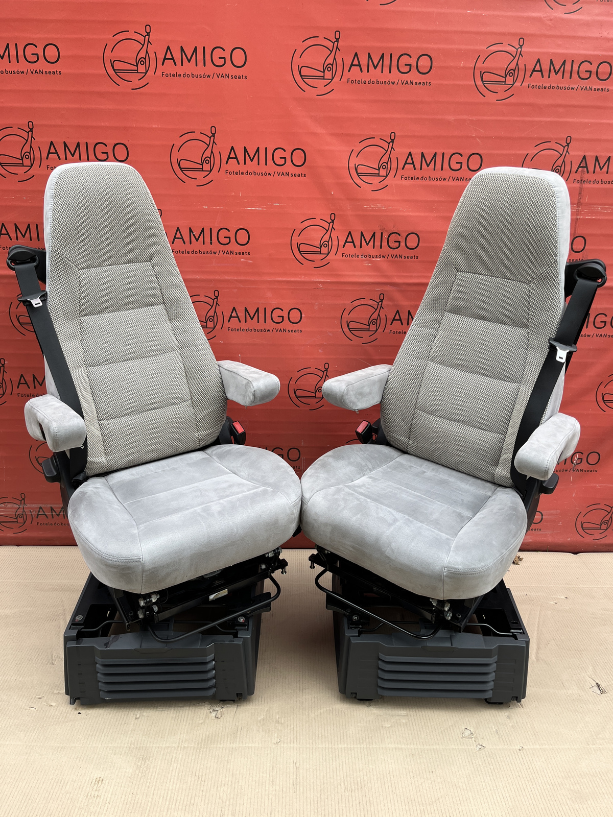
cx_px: 306
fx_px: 614
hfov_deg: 53.1
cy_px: 408
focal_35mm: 26
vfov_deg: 67.3
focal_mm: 5.1
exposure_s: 1/346
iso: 50
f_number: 1.6
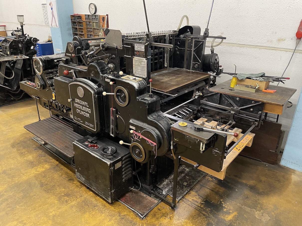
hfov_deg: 67.3
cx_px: 151
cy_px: 113
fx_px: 227
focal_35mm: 26
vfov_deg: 53.0
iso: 320
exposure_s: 1/50
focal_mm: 4.2
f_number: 1.6
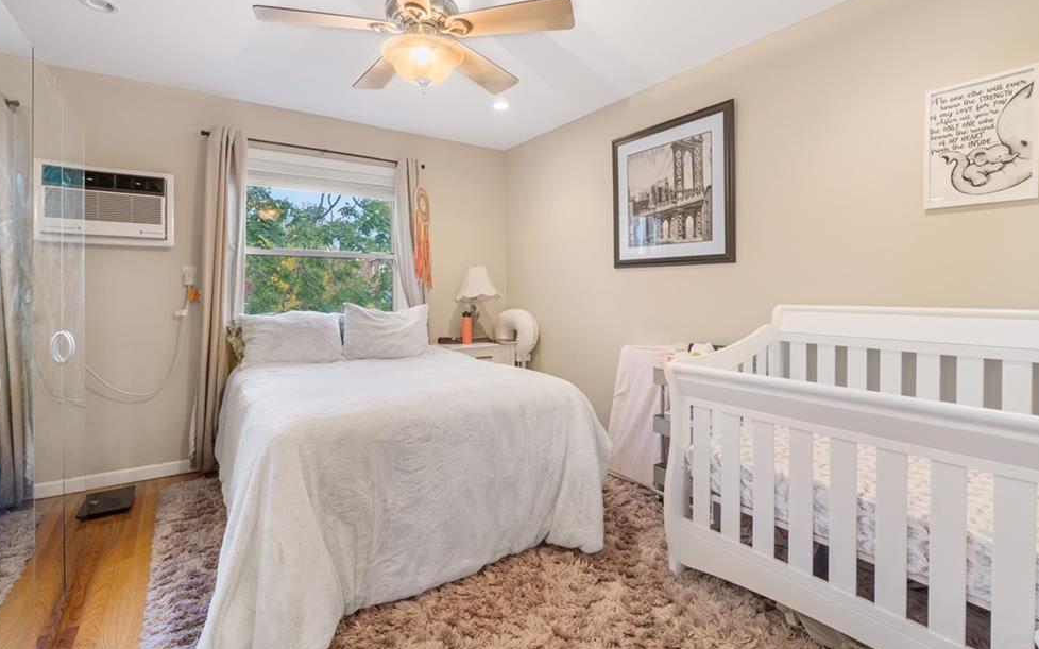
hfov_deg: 97.8
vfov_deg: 71.1
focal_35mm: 16
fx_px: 453
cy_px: 299
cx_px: 511
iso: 100
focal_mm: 10
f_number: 8
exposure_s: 1/3
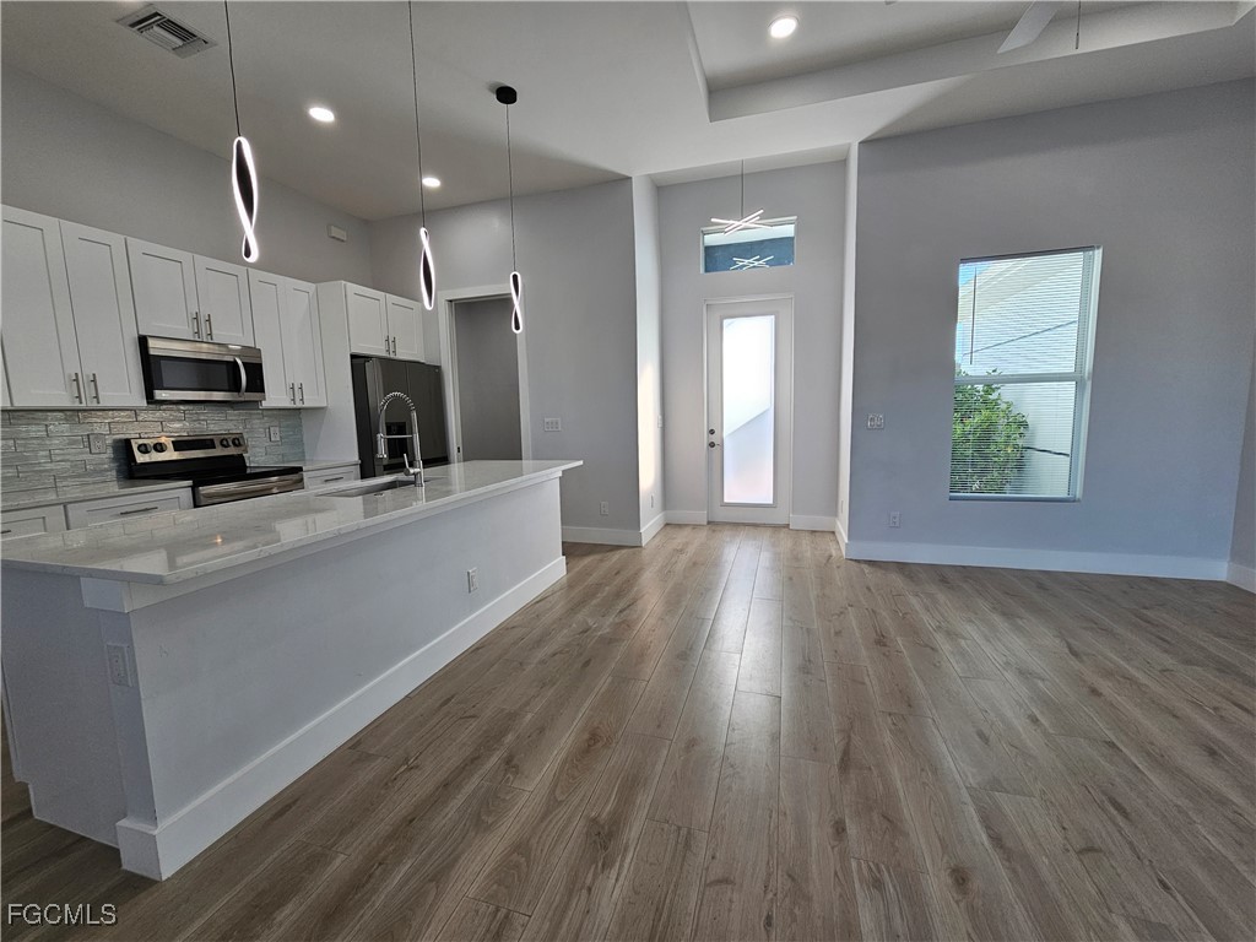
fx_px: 472
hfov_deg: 106.2
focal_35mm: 13
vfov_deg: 89.9
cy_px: 471
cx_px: 628
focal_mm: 2.2
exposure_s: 1/120
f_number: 2.2
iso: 50
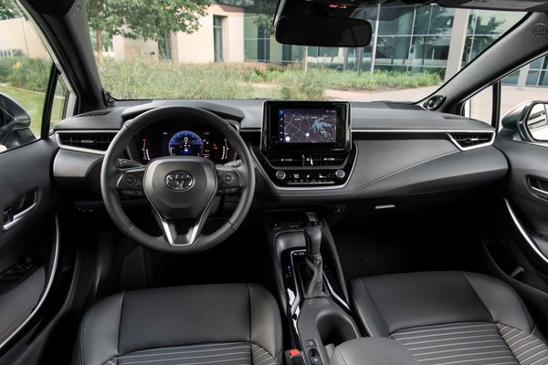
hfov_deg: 73.7
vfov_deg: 53.1
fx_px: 365
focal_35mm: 24
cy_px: 182
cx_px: 274
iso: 125
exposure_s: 1/1.67
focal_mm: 24
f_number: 8
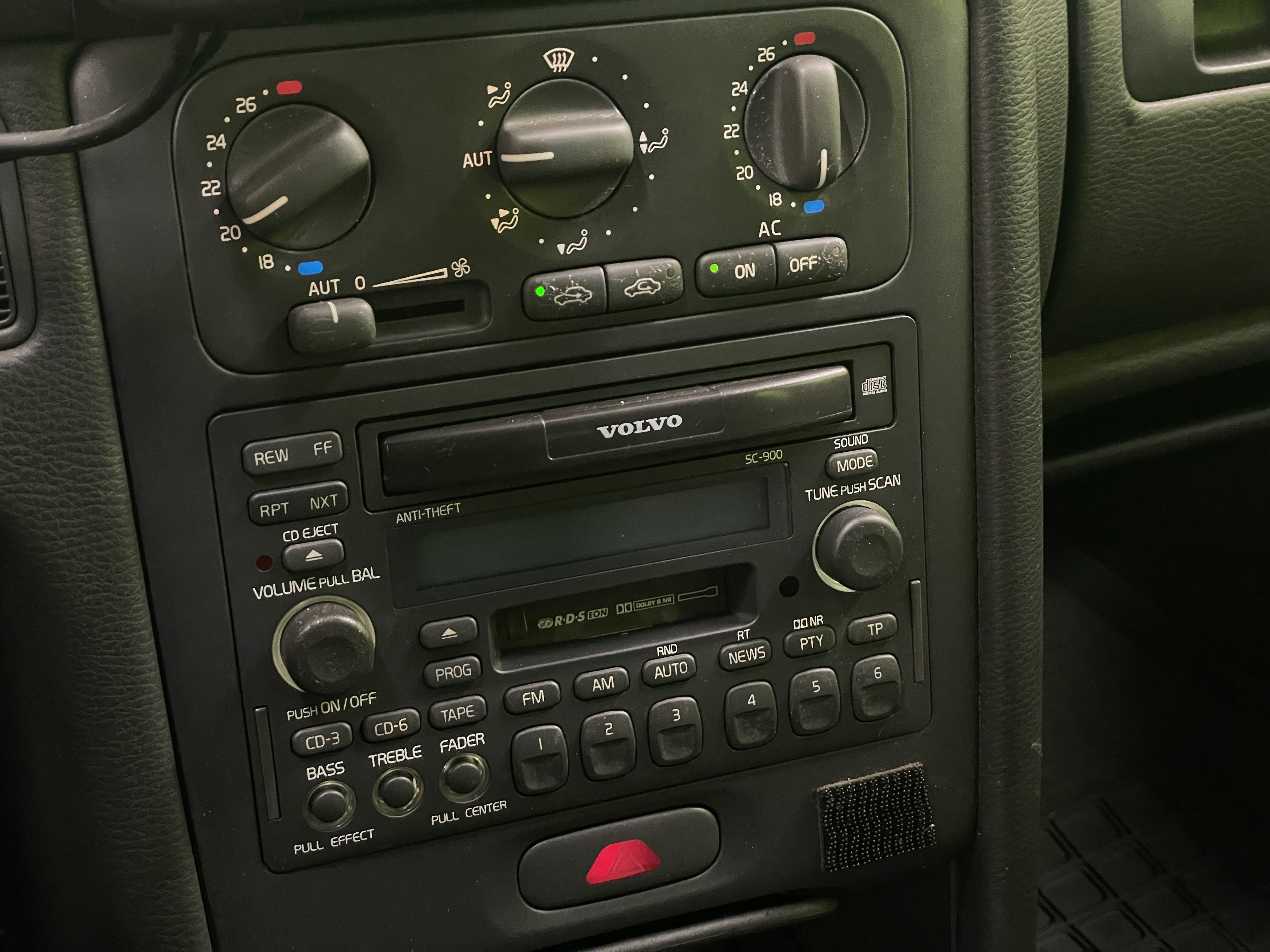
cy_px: 476
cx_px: 635
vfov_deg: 28.0
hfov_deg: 36.8
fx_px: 1908
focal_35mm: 52
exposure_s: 1/33
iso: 640
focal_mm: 6
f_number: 2
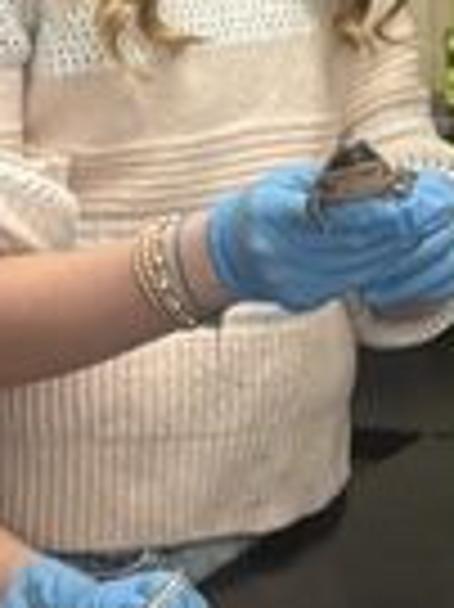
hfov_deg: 7.5
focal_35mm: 197
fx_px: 3450
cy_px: 207
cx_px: 346
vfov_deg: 10.0
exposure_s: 1/60
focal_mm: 5.96
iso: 125
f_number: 1.6
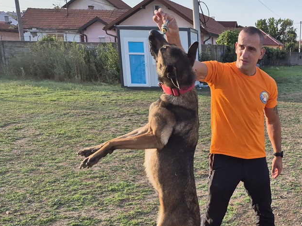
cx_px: 283
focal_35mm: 44
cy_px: 149
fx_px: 384
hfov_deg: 39.2
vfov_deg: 32.6
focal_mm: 5.4
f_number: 1.8
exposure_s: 1/774
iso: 25
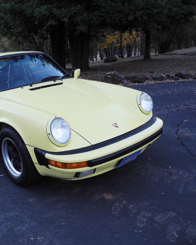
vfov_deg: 49.1
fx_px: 268
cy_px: 121
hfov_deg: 39.1
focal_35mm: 37
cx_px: 50
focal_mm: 6
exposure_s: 1/72.6
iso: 100
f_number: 2.8
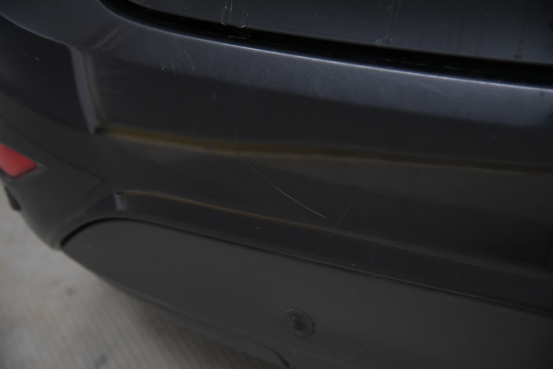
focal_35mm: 55
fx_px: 845
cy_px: 184
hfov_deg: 36.2
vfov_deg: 24.6
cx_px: 276
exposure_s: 1/200
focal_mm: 55
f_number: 4
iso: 4000
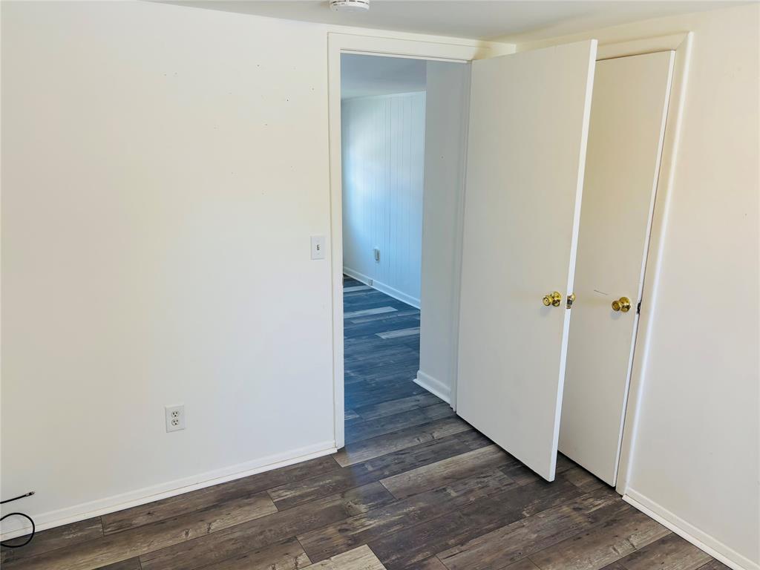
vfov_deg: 53.1
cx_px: 380
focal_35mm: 26
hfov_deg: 67.3
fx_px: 571
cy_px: 285
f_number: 1.6
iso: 80
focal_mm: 5.96
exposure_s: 1/120
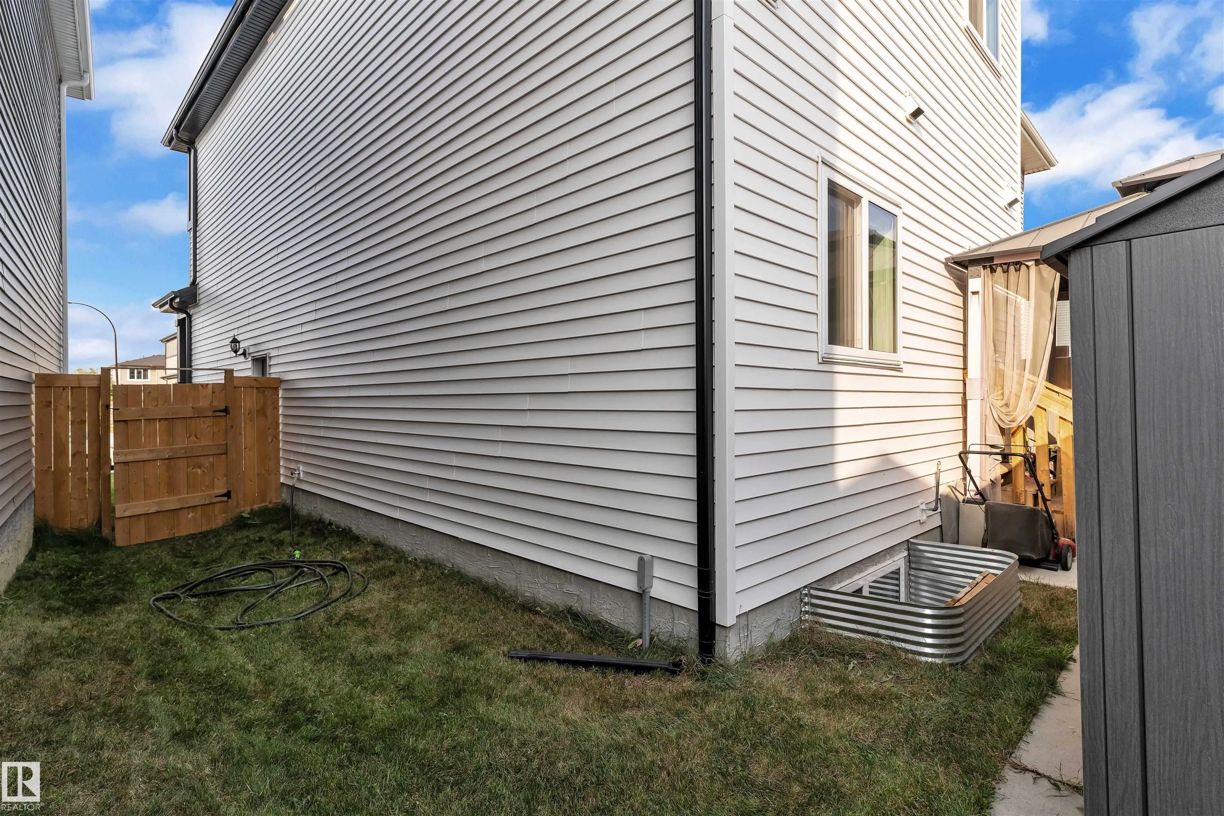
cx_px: 612
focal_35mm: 17
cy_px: 408
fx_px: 592
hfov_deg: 91.9
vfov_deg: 69.2
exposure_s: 1/640
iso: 400
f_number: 5.6
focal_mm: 17.4
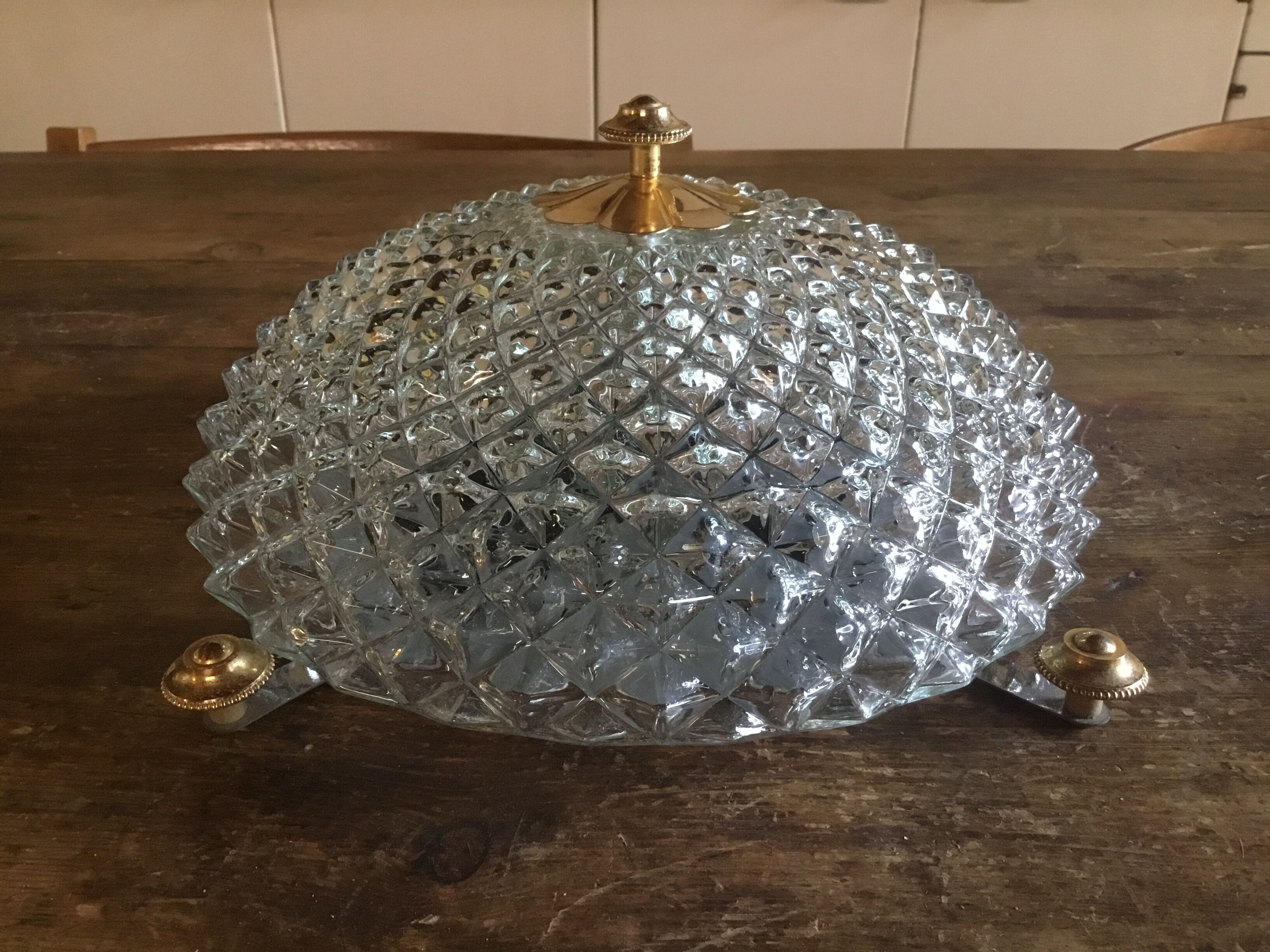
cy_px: 476
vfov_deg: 45.4
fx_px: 1137
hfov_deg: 58.4
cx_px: 635
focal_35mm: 31
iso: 250
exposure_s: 1/33
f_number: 2.4
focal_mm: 3.3
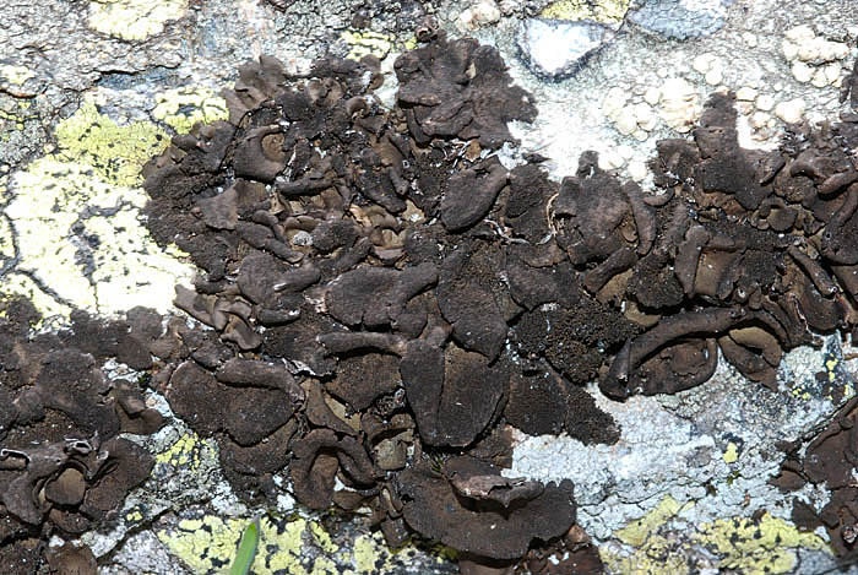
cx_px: 429
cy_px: 288
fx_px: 3759
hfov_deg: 13.0
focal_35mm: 158
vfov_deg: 8.7
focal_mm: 105
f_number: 22
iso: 250
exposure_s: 1/60
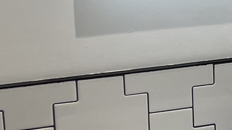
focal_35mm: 190
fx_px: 1169
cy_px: 37
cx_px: 505
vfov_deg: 6.4
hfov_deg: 10.2
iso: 50
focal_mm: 4.2
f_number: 1.6
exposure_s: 1/100
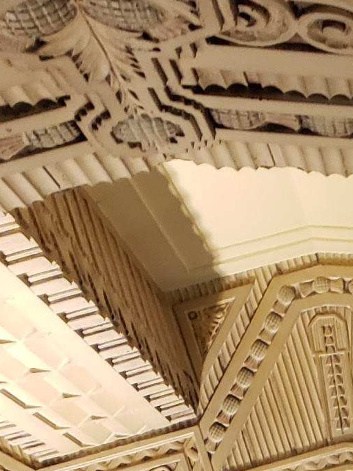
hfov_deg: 12.4
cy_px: 842
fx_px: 1495
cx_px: 616
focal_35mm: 110
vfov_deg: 15.4
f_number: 2.4
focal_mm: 4.3
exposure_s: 1/24
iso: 250
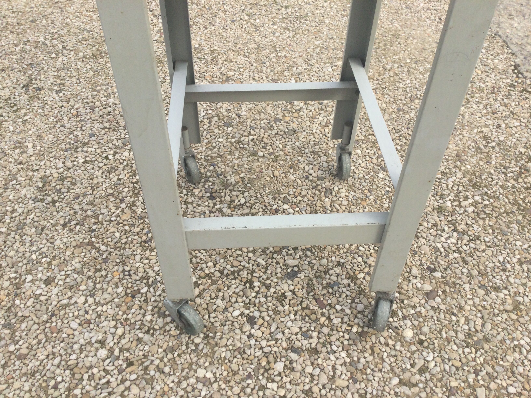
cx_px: 266
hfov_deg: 58.4
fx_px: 476
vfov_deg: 45.4
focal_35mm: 31
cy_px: 199
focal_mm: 3.3
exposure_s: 1/646
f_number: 2.4
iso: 25
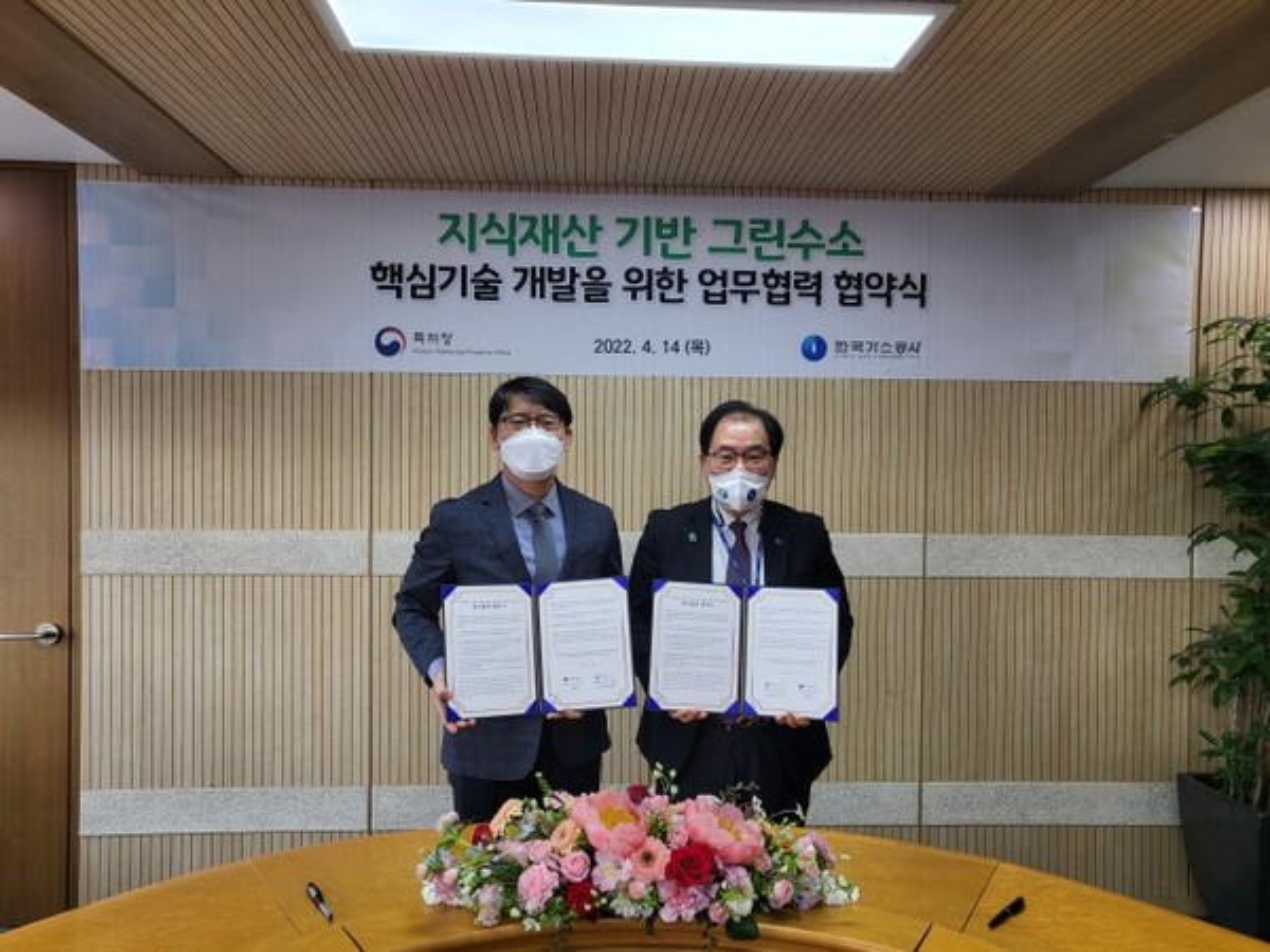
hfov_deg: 67.3
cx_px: 635
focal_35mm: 26
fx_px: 954
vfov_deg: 53.1
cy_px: 476
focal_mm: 4.25
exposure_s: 1/119
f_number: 1.8
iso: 64
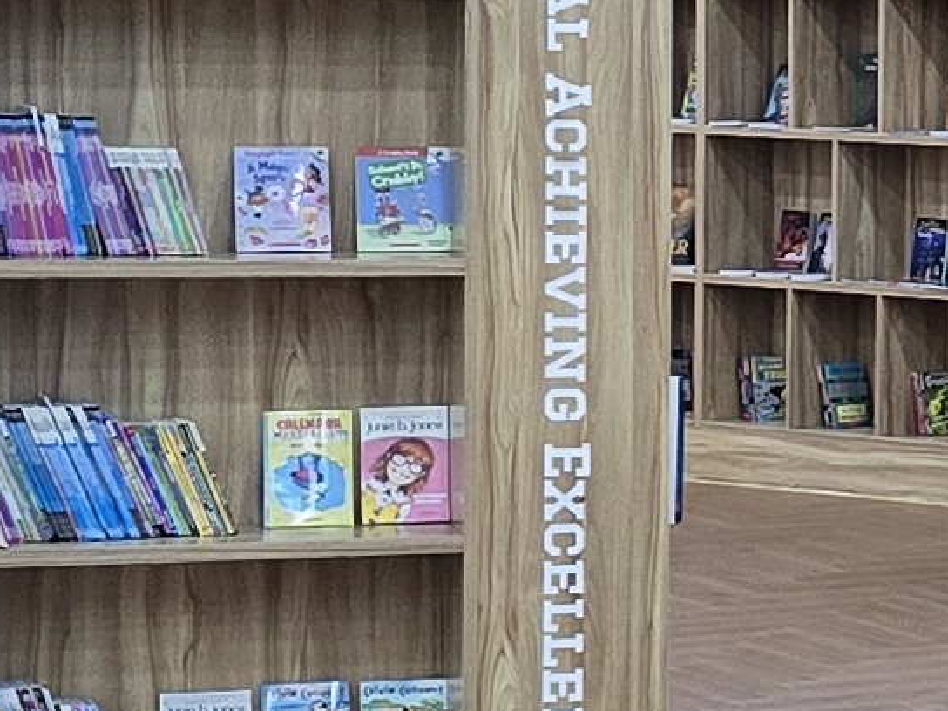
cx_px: 2516
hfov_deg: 9.8
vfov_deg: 8.8
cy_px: 242
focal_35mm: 169
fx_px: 4628
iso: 500
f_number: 1.7
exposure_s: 1/120
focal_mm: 6.3
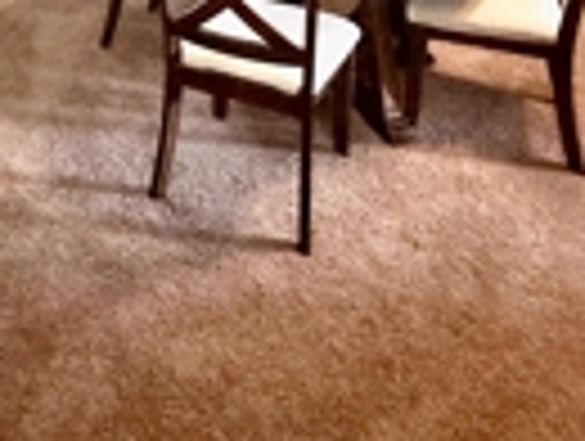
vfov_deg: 26.3
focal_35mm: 43
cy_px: -189
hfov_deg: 42.0
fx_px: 728
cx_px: 122
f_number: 2.2
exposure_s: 1/60
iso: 400
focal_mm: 2.22
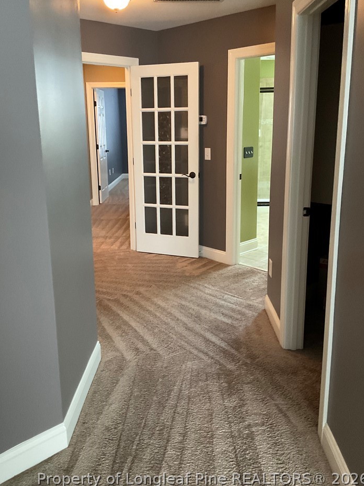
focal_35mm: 32
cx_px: 172
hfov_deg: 44.1
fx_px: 449
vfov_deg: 56.7
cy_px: 223
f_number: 1.8
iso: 320
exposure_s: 1/40
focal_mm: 3
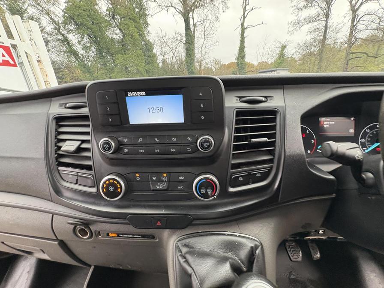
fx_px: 155
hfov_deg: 102.1
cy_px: 144
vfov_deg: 85.7
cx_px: 192
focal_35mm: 14
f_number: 2.2
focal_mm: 2.22
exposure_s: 1/60
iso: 320
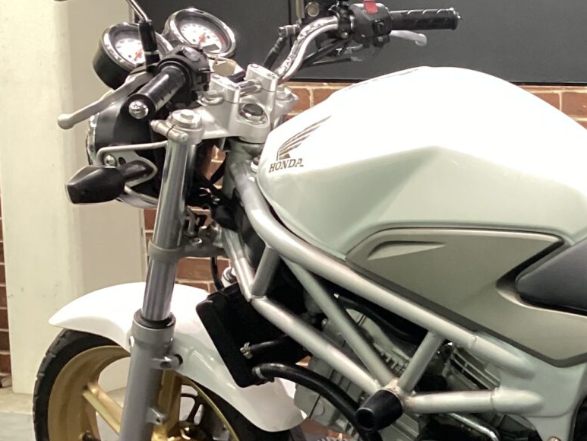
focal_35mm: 77
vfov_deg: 19.1
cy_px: 259
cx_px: 709
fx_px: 1306
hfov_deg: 23.2
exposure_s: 1/30
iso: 320
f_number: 2.4
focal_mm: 3.3
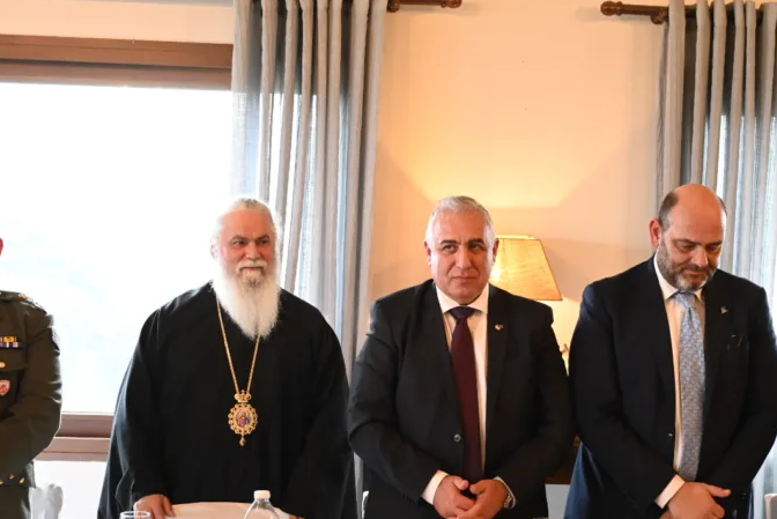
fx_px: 1447
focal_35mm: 67
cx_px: 436
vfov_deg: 20.3
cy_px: 354
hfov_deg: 30.0
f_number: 6.3
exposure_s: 1/125
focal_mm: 44
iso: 8000
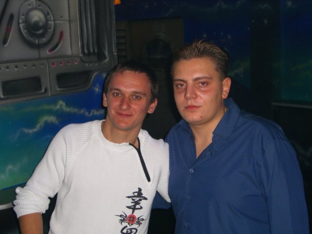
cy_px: 117
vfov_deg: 25.7
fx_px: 514
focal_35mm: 57
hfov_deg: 33.8
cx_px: 156
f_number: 3.6
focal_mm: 11.8
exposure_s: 1/60
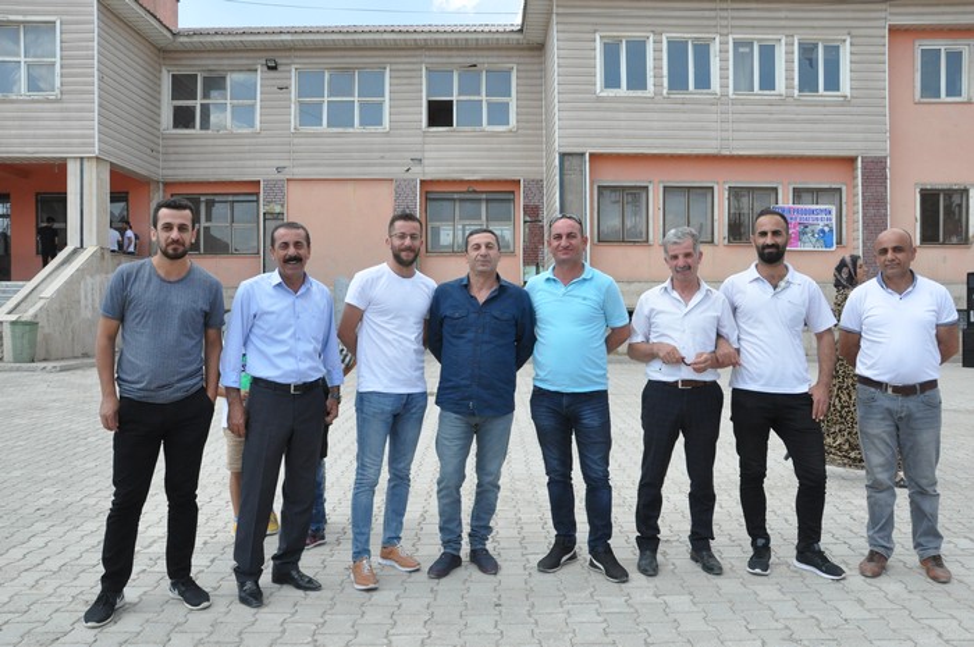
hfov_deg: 59.5
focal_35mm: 32
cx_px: 487
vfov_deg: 41.6
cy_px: 324
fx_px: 851
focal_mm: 21
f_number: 13
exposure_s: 1/640
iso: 1250
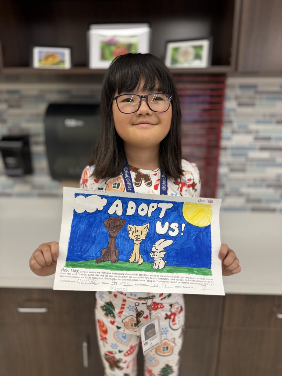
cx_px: 141
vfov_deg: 71.6
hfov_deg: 56.8
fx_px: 261
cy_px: 188
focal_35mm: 24
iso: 200
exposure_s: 1/120
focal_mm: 6.76
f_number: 1.78
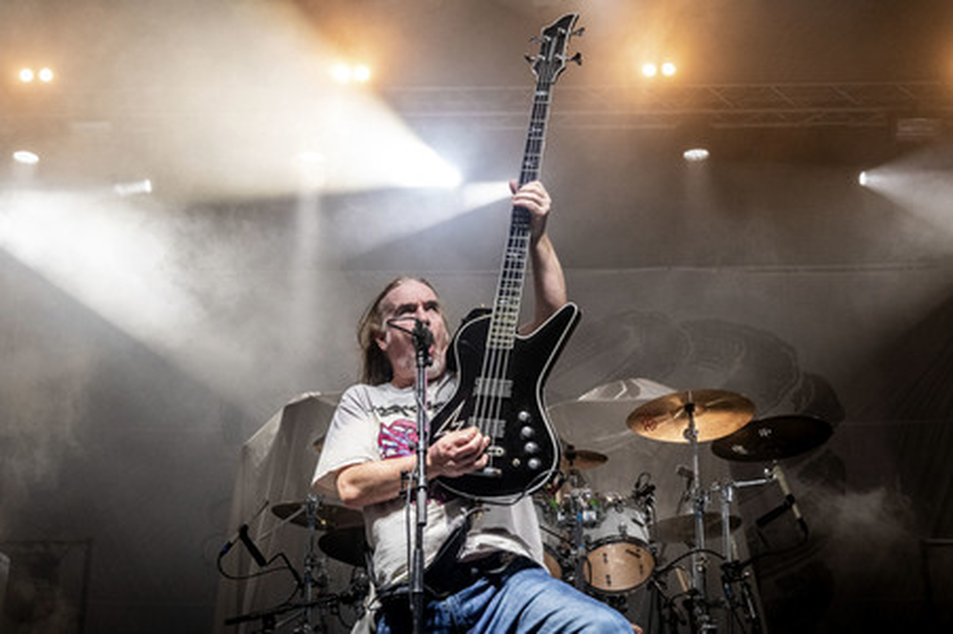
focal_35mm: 47
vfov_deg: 28.6
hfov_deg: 41.9
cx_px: 476
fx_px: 1243
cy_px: 317
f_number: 5.6
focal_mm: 47
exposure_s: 1/400
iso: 2000
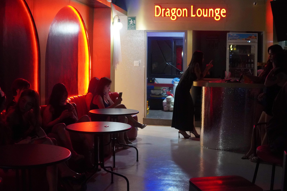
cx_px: 144
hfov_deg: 43.6
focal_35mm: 45
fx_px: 359
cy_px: 96
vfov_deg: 29.9
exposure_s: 1/160
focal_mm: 30
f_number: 3.2
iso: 6400
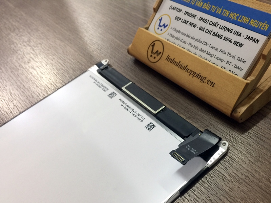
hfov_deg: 61.7
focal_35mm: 29
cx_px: 136
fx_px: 227
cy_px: 102
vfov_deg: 48.2
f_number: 2.2
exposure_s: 1/17
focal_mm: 4.15
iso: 80
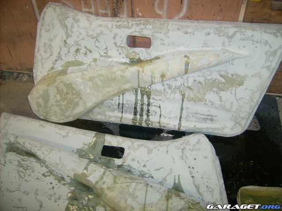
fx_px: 285
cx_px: 141
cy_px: 106
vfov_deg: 40.7
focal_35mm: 35
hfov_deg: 52.6
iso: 100
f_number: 2.8
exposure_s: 1/60
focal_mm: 5.95
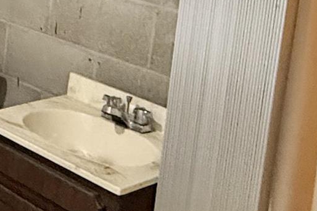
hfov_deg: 20.6
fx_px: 766
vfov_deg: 15.1
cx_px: -133
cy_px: -56
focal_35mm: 87
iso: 640
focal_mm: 2.22
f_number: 2.2
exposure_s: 1/60
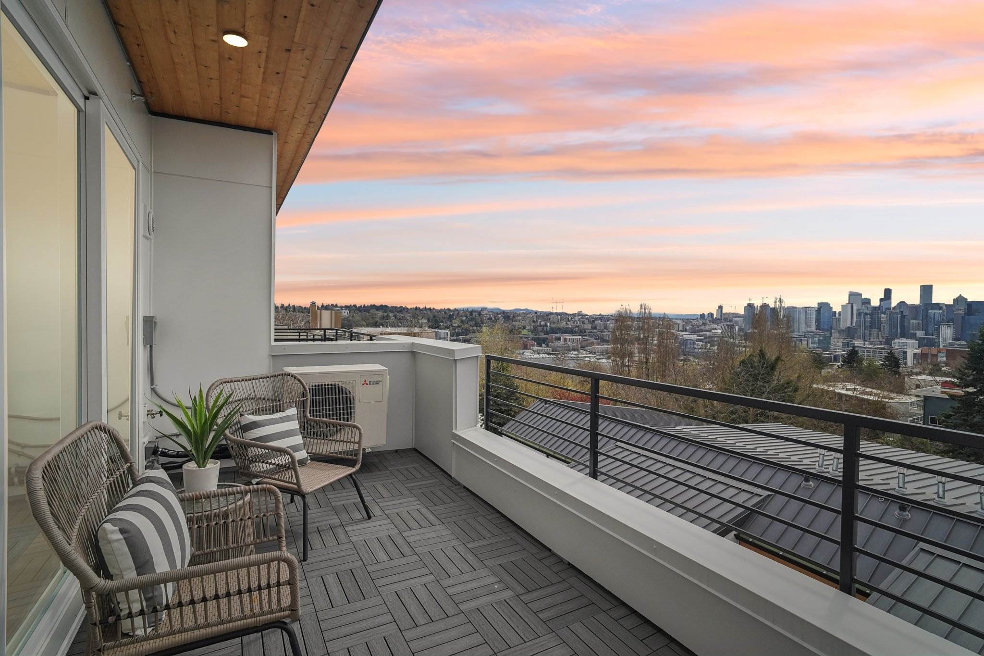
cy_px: 328
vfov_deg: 73.7
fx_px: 437
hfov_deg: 96.7
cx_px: 492
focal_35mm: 16
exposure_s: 1/1600
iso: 1600
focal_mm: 16
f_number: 8
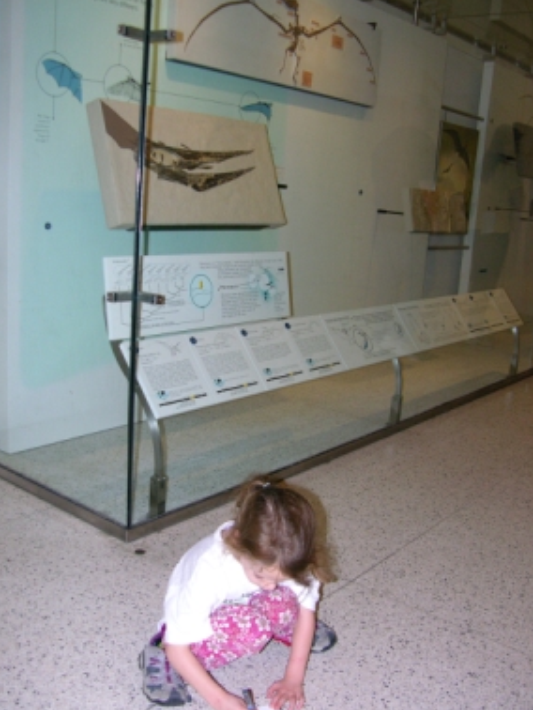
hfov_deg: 38.7
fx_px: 759
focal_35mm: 37
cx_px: 255
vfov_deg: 50.1
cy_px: 361
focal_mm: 8.9
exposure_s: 1/60.1
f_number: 2.8
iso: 200
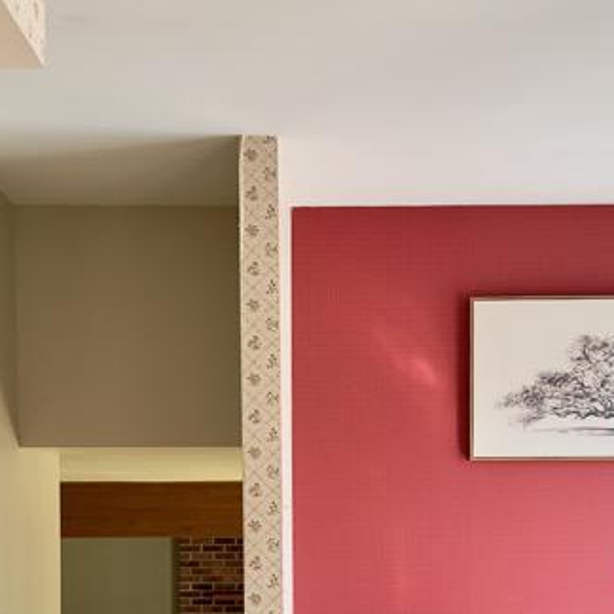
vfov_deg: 24.8
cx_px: 326
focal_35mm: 67
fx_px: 1345
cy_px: 574
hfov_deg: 25.7
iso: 80
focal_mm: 6.86
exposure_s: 1/257
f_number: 1.78
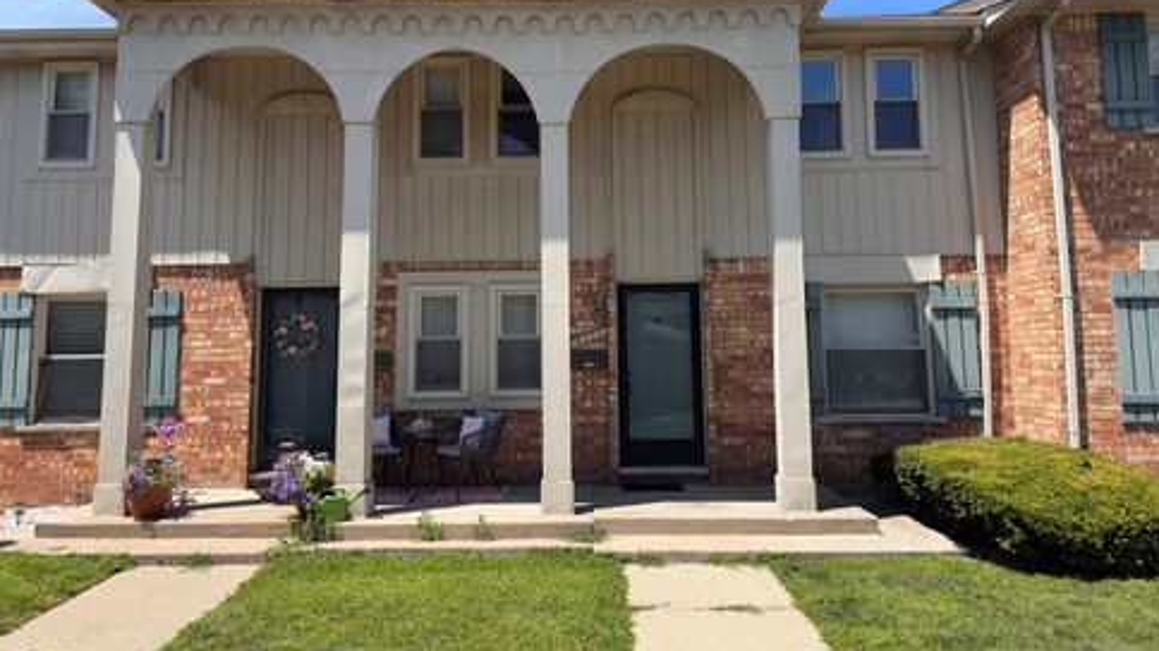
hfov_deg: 69.9
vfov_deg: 42.7
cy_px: 262
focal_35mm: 27
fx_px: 830
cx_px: 580
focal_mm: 6.86
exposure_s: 1/4405
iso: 100
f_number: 1.78
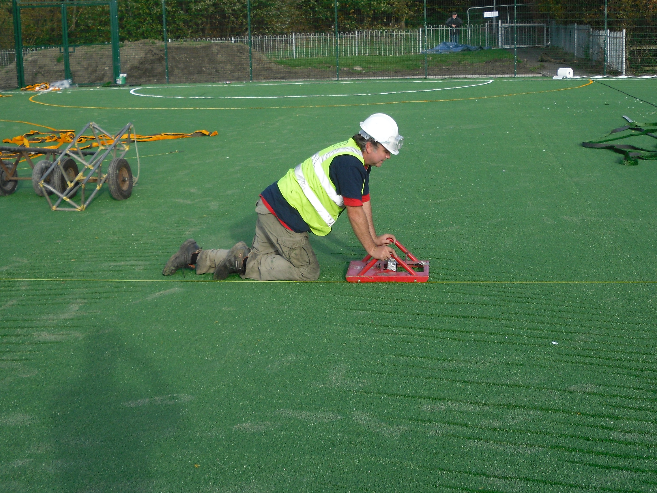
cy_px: 208
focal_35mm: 47
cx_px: 343
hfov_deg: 40.4
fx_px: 892
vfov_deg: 30.8
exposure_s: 1/430
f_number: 3
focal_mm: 6.3
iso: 80
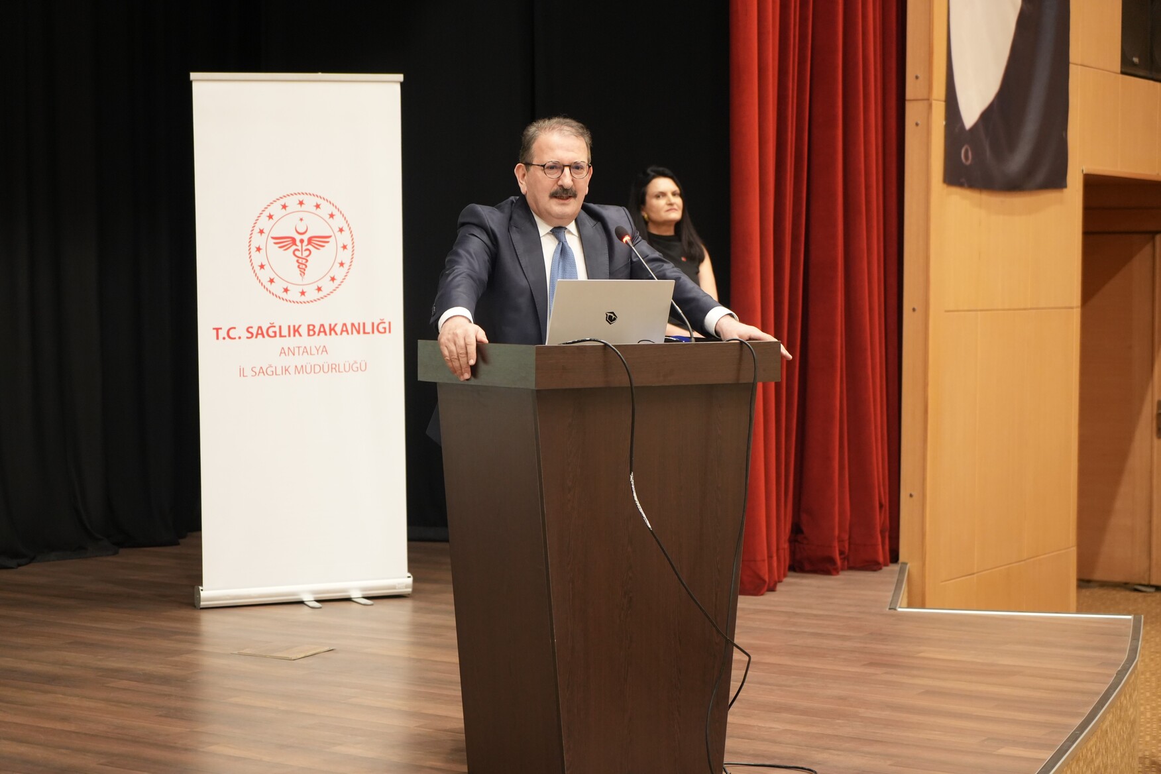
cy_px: 387
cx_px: 580
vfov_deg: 19.5
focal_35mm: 70
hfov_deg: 28.8
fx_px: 2257
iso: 3200
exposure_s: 1/20
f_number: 4
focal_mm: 70
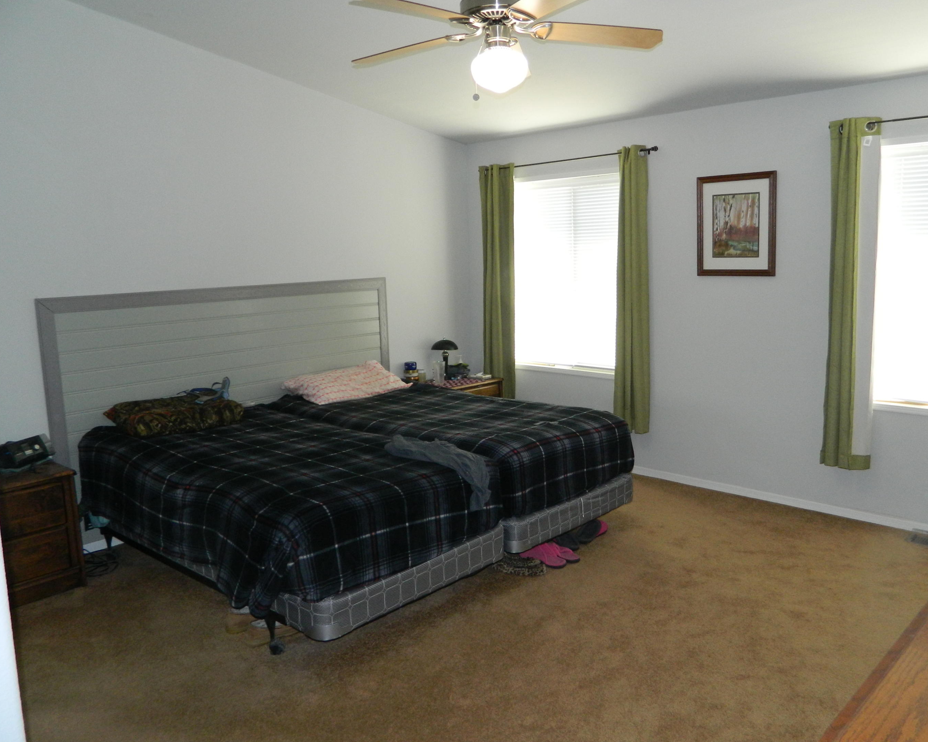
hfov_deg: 63.9
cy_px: 359
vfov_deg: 53.2
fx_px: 742
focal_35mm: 27
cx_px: 509
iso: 200
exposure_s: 1/30
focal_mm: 4.5
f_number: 3.1
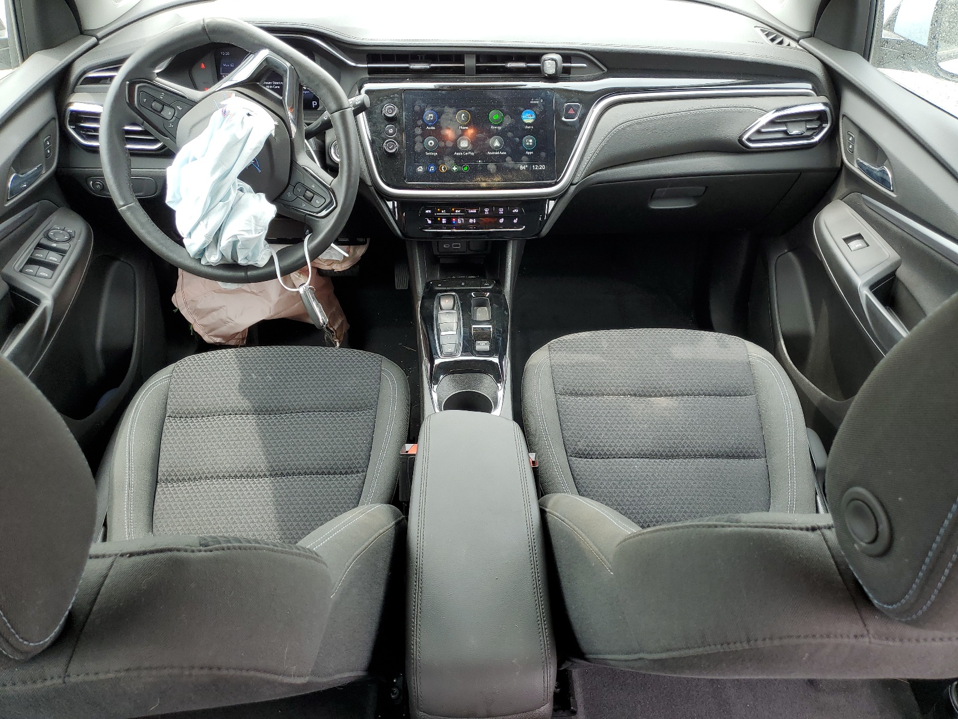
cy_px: 360
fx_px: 720
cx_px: 479
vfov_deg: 53.1
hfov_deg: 67.3
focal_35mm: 26
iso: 50
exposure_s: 1/164
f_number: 1.5
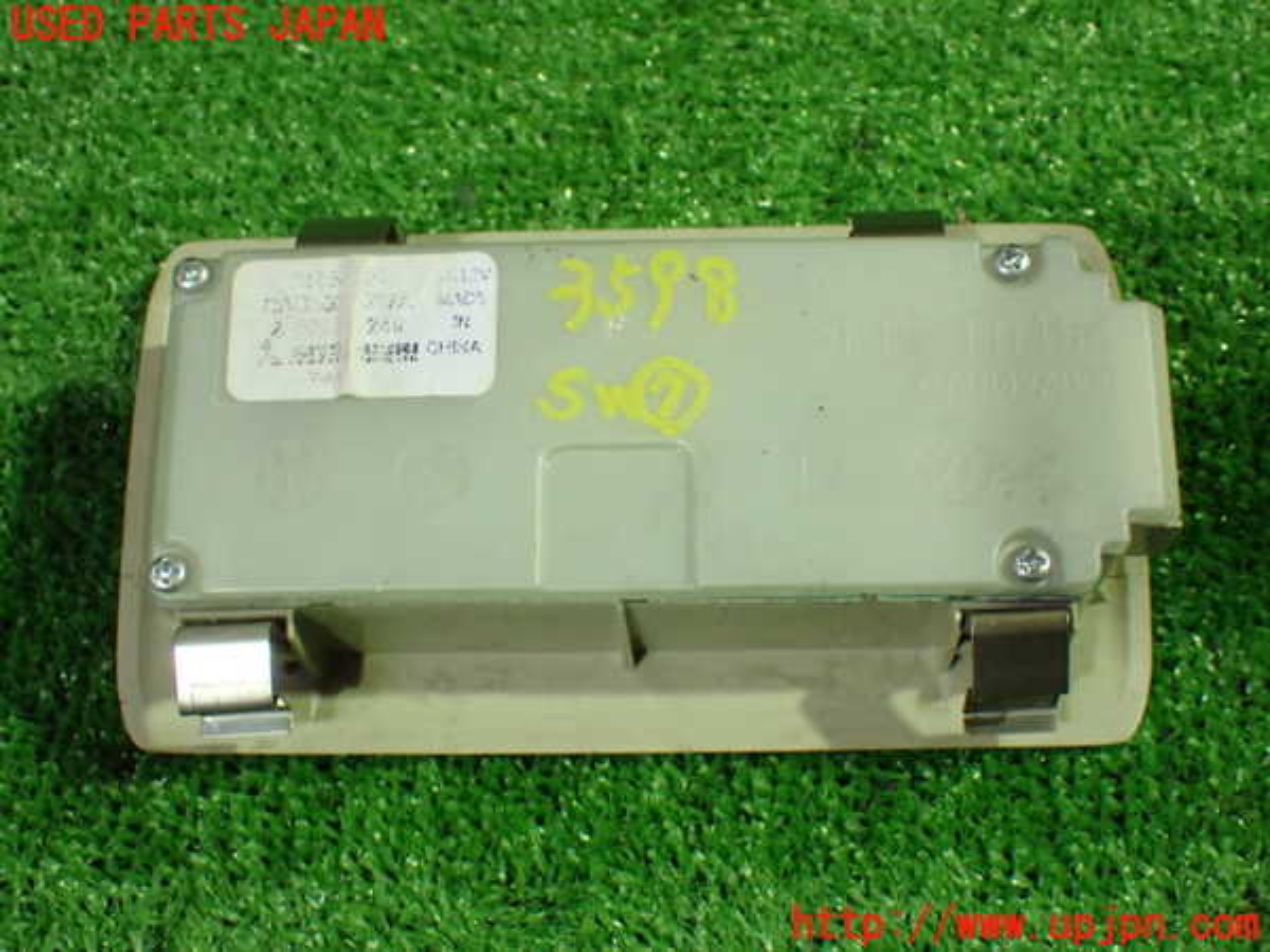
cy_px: 476
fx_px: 1981
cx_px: 635
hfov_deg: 35.5
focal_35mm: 54
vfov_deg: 27.0
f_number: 3.3
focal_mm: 9.65
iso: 1000
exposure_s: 1/50
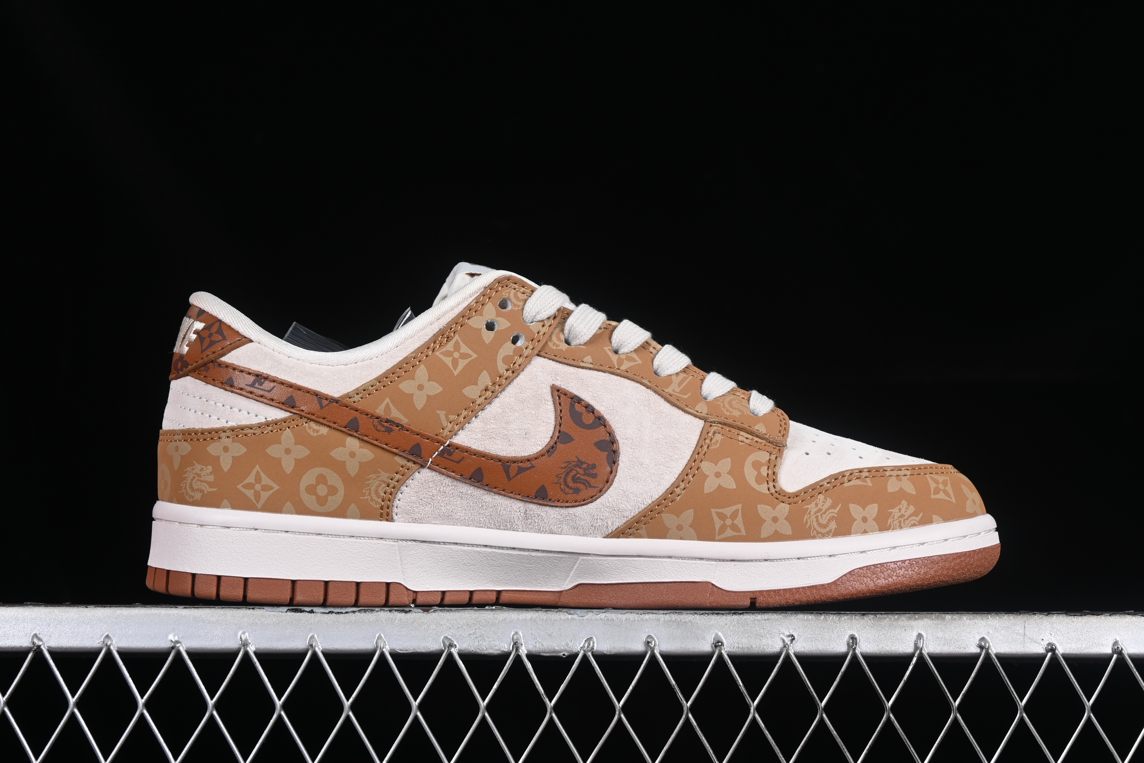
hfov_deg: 27.0
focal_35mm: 75
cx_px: 572
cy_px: 382
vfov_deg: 18.2
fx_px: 2383
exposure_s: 1/80
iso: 160
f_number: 8
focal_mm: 50
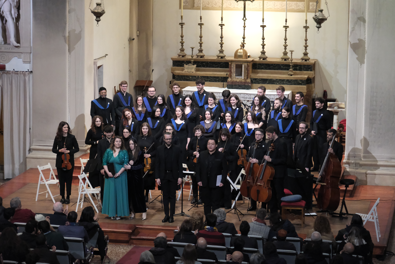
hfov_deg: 17.1
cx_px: 198
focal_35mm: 120
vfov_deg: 11.4
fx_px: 1317
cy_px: 132
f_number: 4
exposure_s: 1/250
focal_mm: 80
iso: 12800
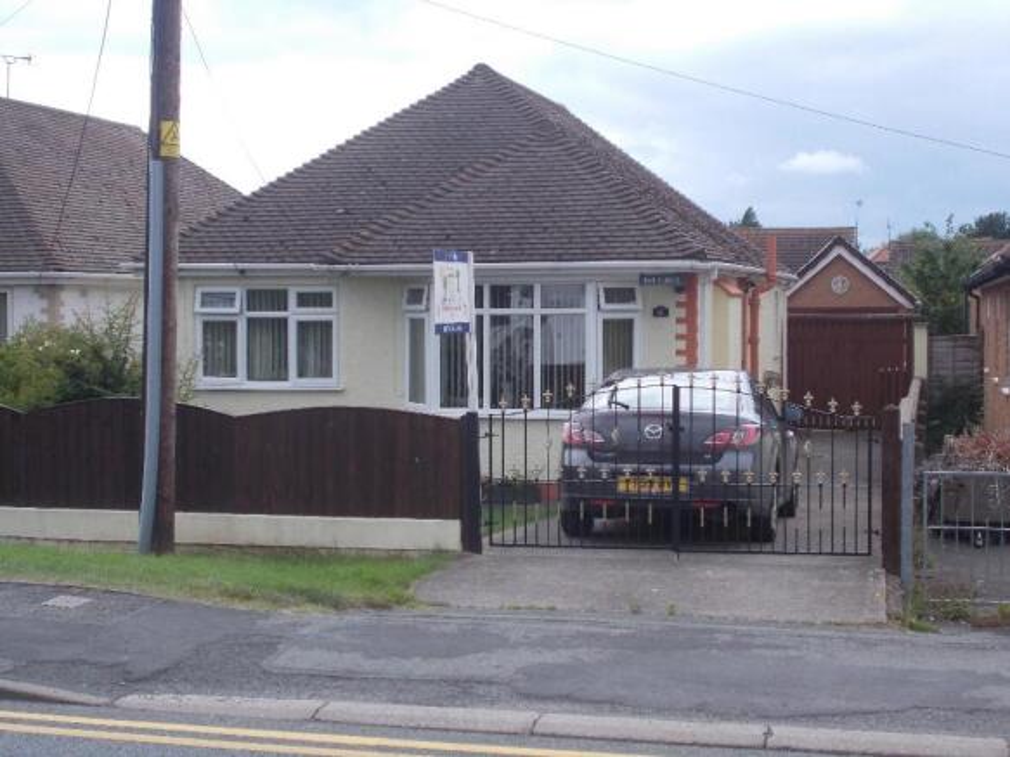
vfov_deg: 25.2
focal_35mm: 58
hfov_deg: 33.2
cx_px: 505
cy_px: 378
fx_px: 1692
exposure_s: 1/250
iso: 80
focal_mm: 10.3
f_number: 4.9
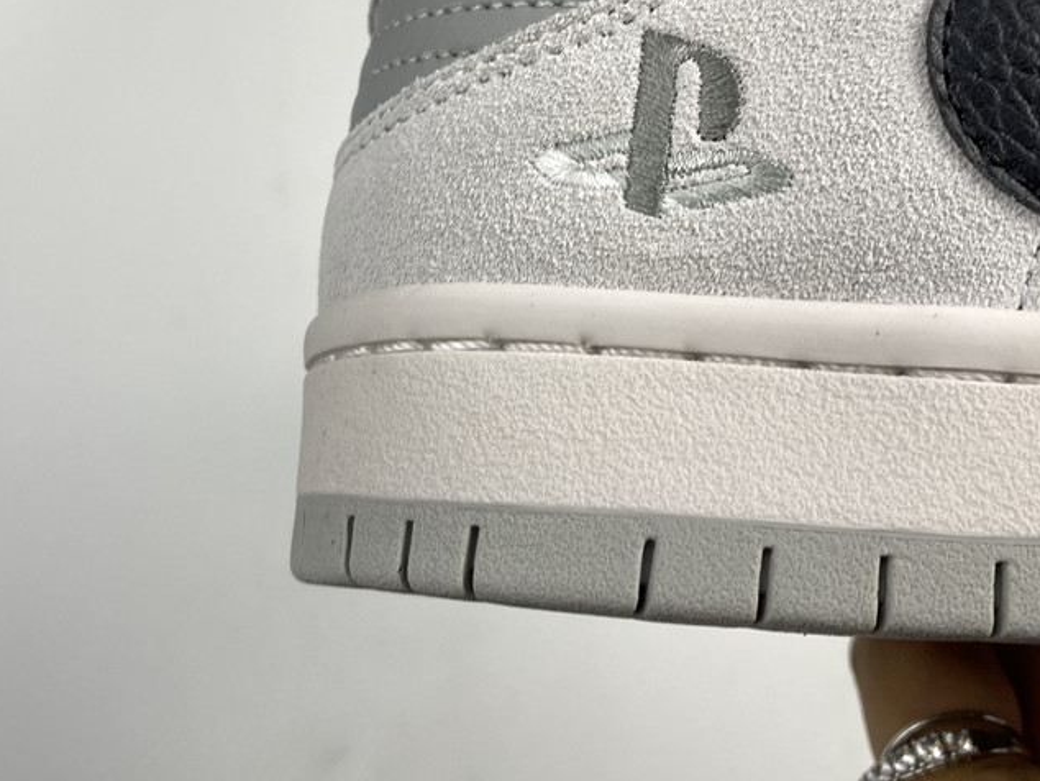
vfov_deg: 34.9
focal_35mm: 41
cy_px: 267
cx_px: 495
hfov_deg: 45.7
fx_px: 1232
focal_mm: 4.25
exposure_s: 1/100
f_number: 1.8
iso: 40
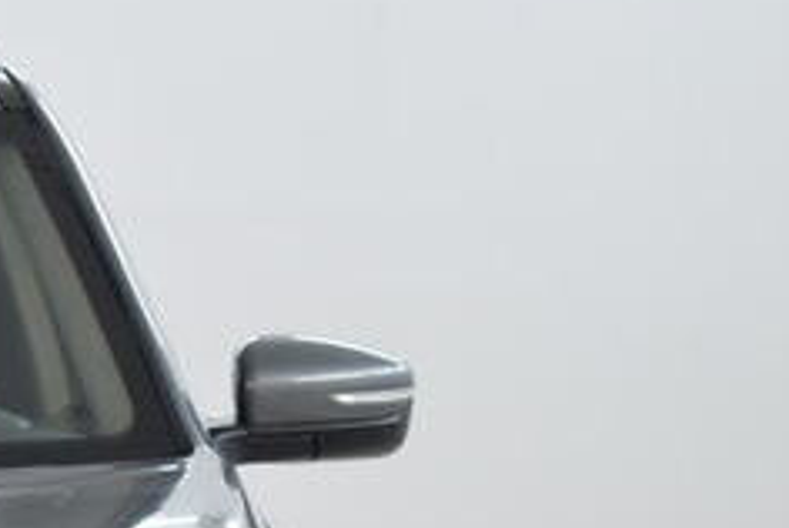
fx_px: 5025
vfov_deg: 6.0
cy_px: 769
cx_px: -415
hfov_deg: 8.8
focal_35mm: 229
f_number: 5
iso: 1000
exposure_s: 1/100
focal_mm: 40
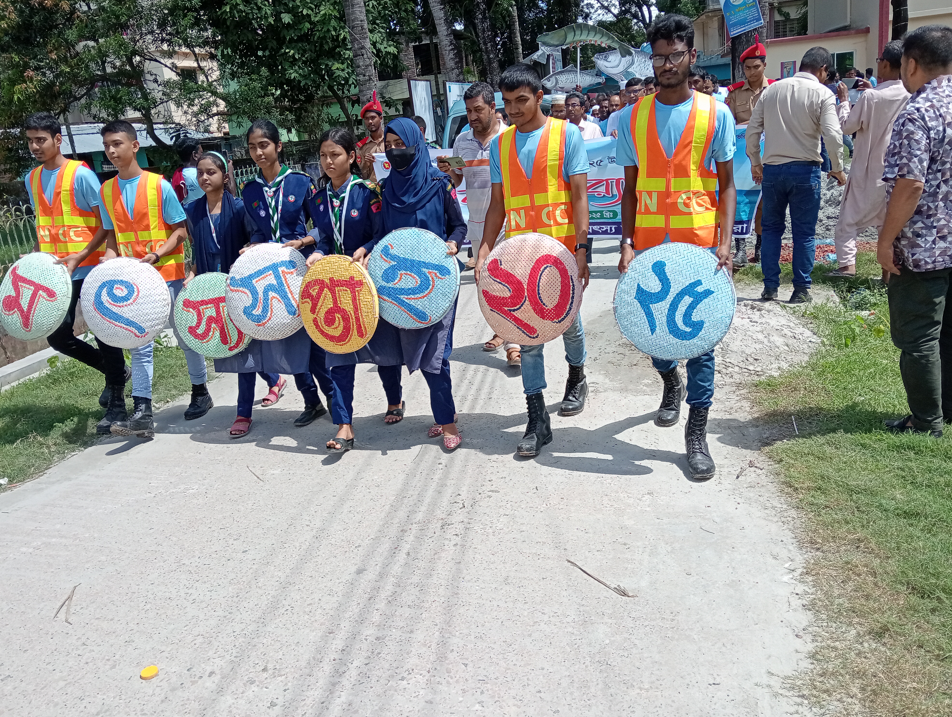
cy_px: 367
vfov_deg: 48.3
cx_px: 468
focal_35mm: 29
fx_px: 799
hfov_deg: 61.6
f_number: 1.8
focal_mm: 3.98
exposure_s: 1/800
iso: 102
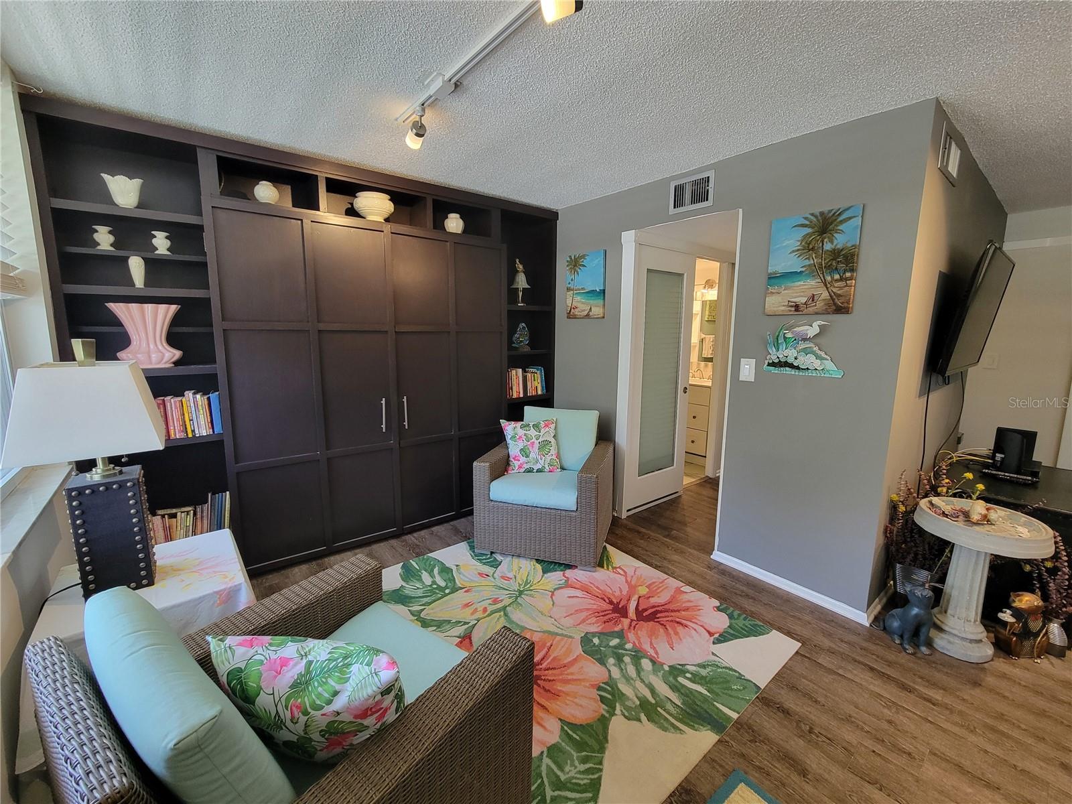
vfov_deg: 89.9
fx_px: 403
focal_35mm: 13
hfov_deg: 106.2
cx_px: 536
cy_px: 402
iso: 200
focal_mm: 2.2
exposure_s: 1/60
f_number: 2.2
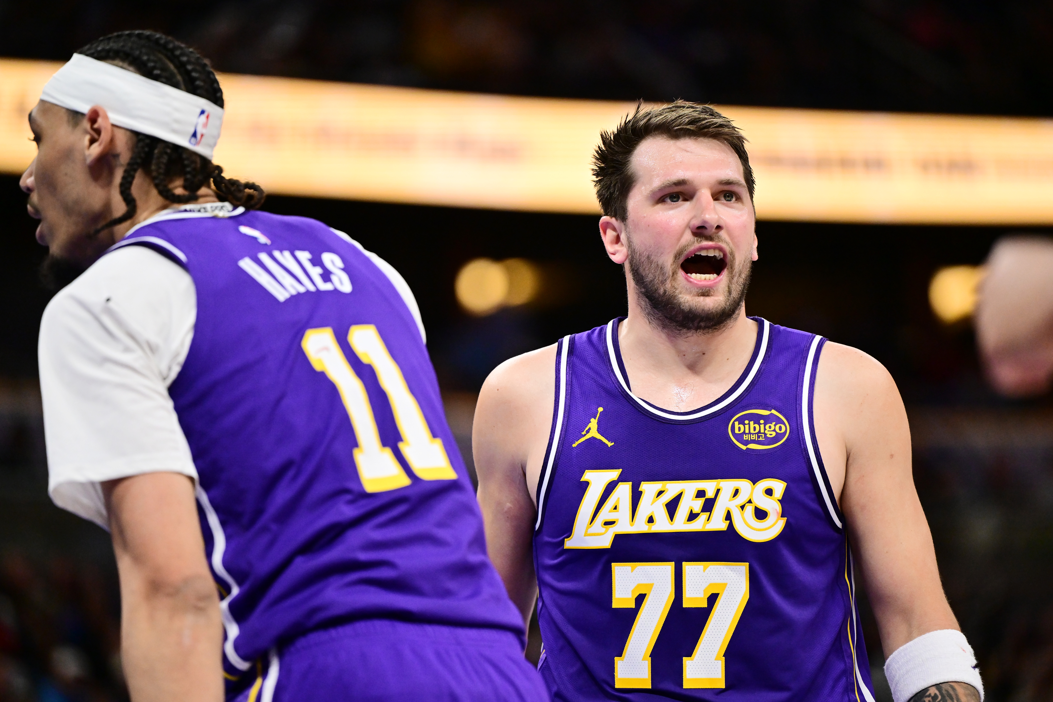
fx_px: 5850
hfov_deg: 10.3
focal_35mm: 200
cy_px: 351
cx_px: 526
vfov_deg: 6.9
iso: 2500
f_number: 2.8
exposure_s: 1/2000
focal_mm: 200
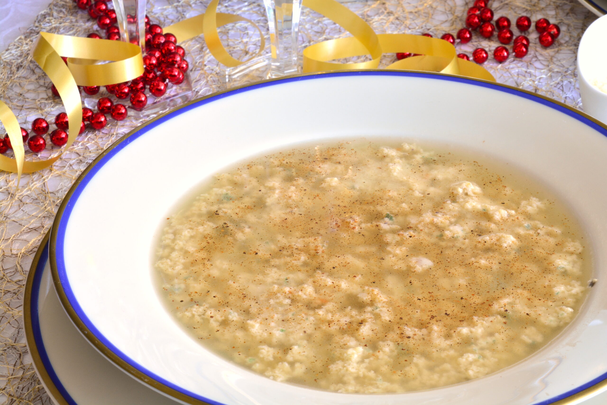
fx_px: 1391
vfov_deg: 16.6
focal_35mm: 82
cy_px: 202
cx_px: 304
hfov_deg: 24.6
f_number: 22
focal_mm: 55
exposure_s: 1
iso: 400
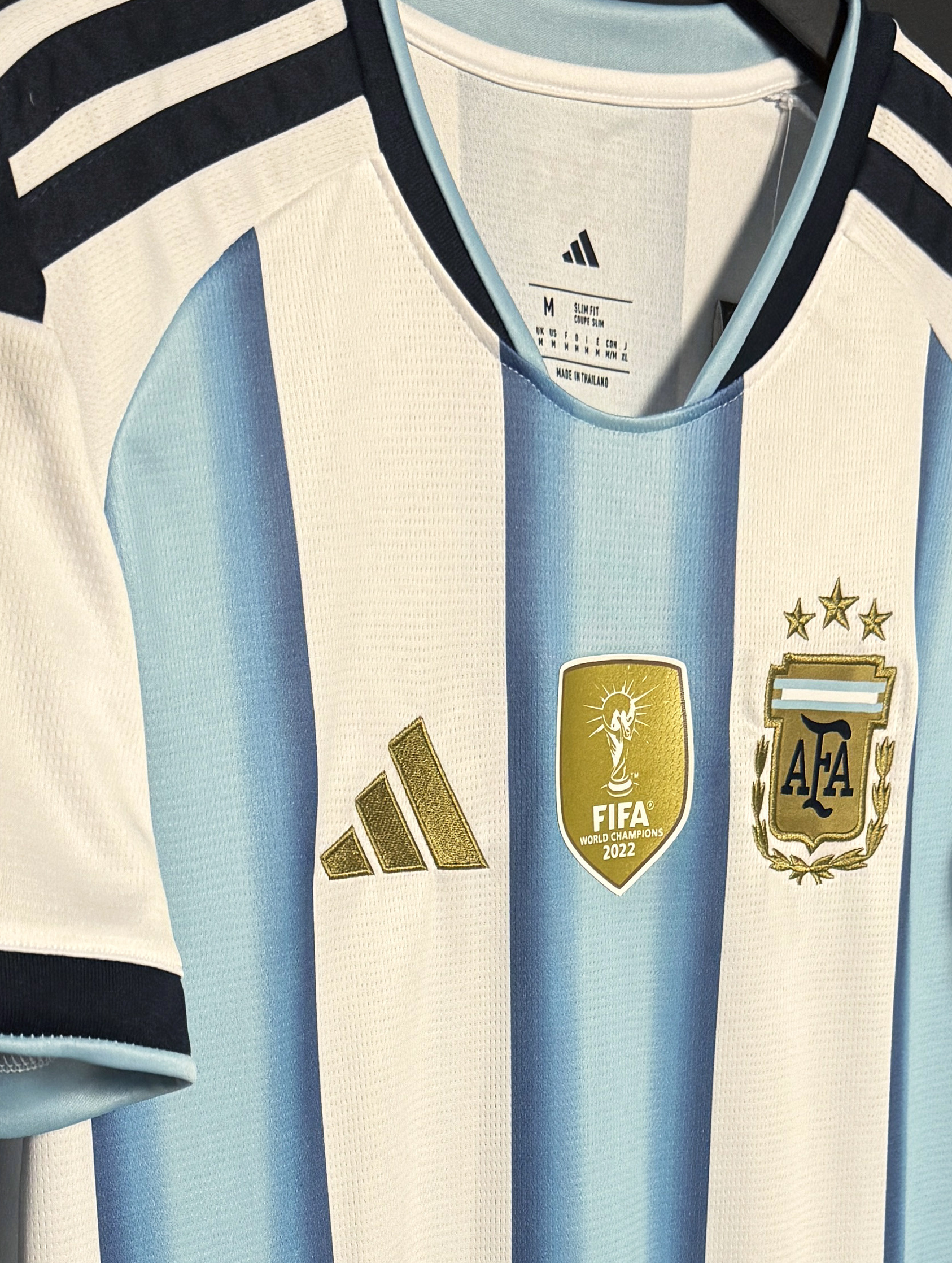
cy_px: 1209
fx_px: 2229
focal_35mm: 61
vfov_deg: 29.8
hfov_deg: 24.1
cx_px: 425
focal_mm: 6.76
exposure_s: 1/65
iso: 200
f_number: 1.78
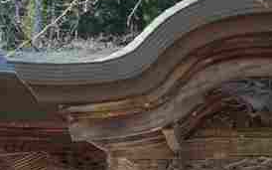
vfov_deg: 13.0
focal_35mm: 97
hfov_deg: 20.7
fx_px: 719
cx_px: 275
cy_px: 219
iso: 50
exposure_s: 1/122
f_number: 2.4
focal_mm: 4.28
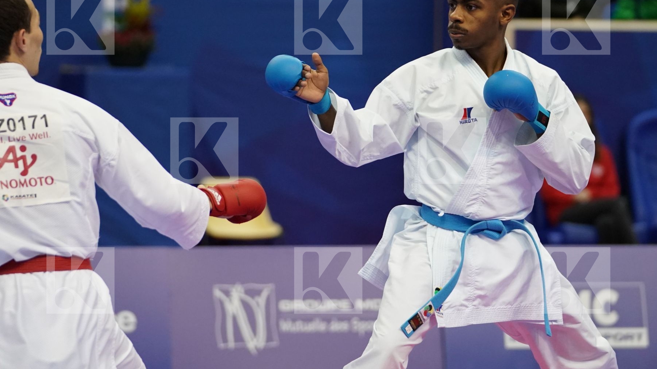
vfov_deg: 5.7
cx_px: 328
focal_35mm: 214
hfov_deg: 10.1
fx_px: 3728
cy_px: 151
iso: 3200
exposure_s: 1/1000
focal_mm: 136
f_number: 2.8
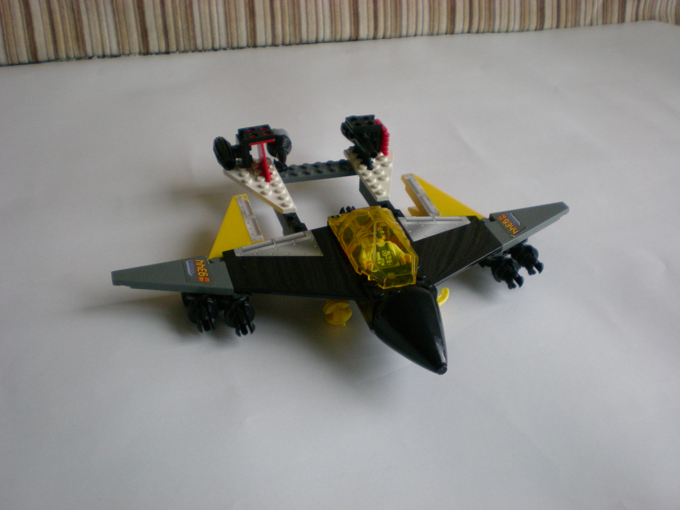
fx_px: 746
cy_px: 255
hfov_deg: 49.0
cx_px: 340
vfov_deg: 37.7
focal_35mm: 38
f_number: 3.1
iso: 199
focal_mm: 6.3
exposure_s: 1/59.8
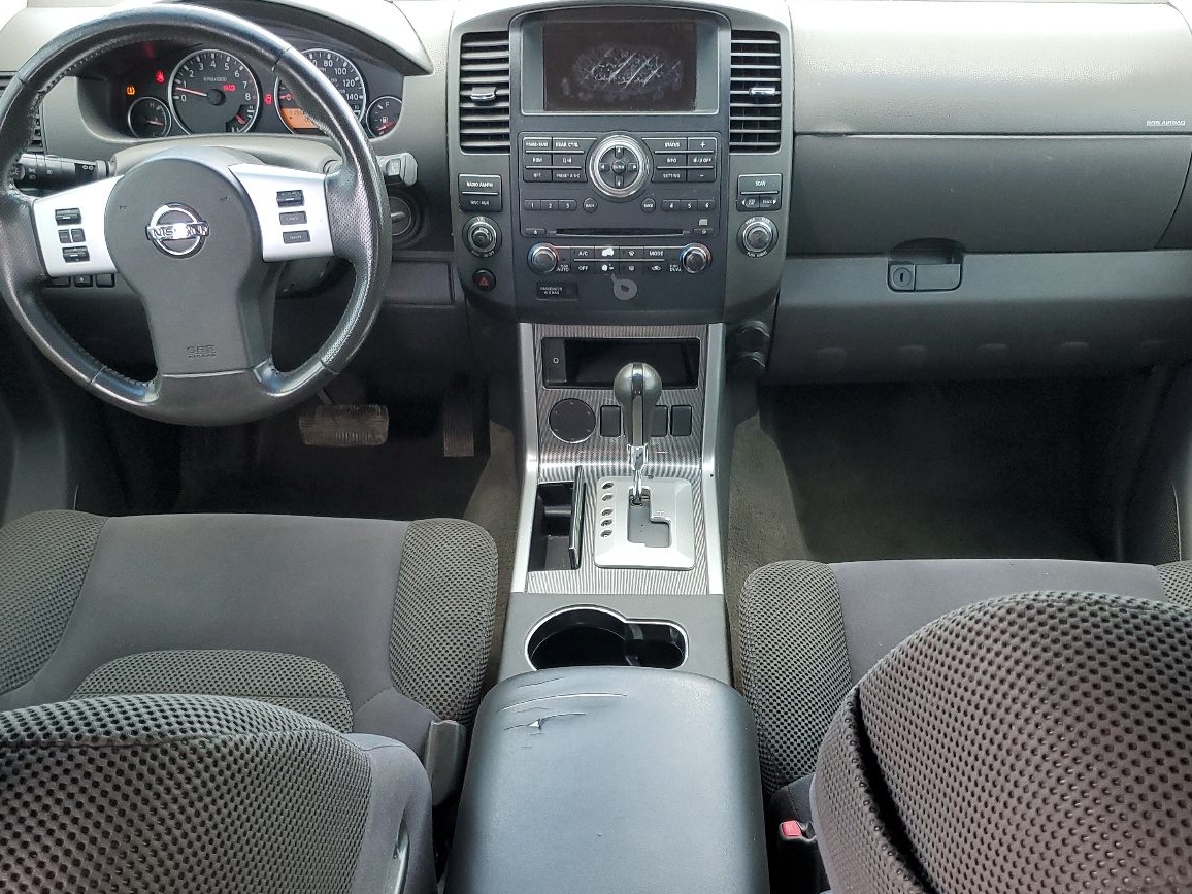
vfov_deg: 39.4
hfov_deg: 51.3
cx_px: 581
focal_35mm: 36
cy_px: 561
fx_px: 1240
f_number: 1.5
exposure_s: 1/120
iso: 85
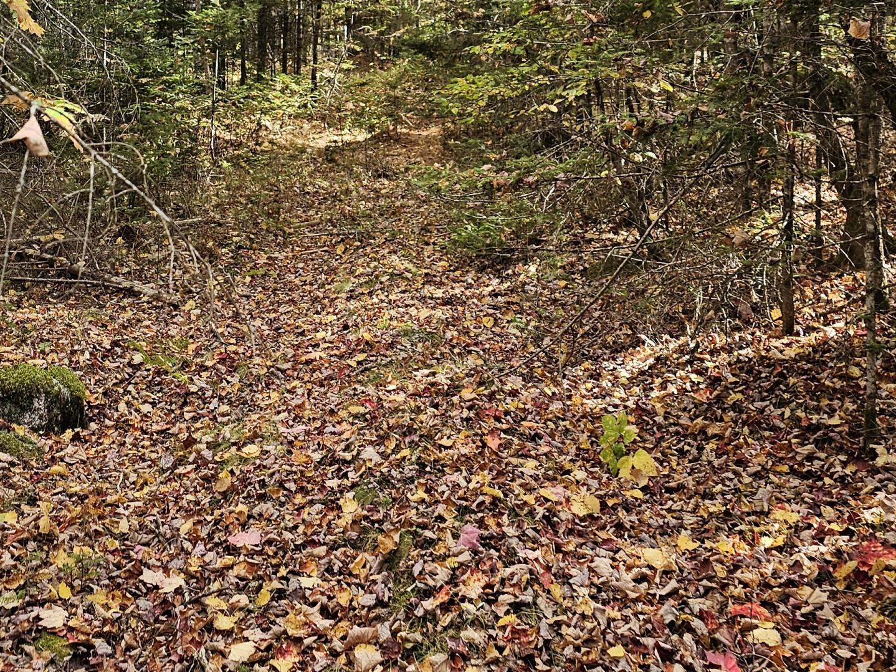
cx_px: 360
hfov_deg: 39.5
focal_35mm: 48
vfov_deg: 29.0
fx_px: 1242
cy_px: 65
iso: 25
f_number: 1.7
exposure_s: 1/79.9
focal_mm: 6.3
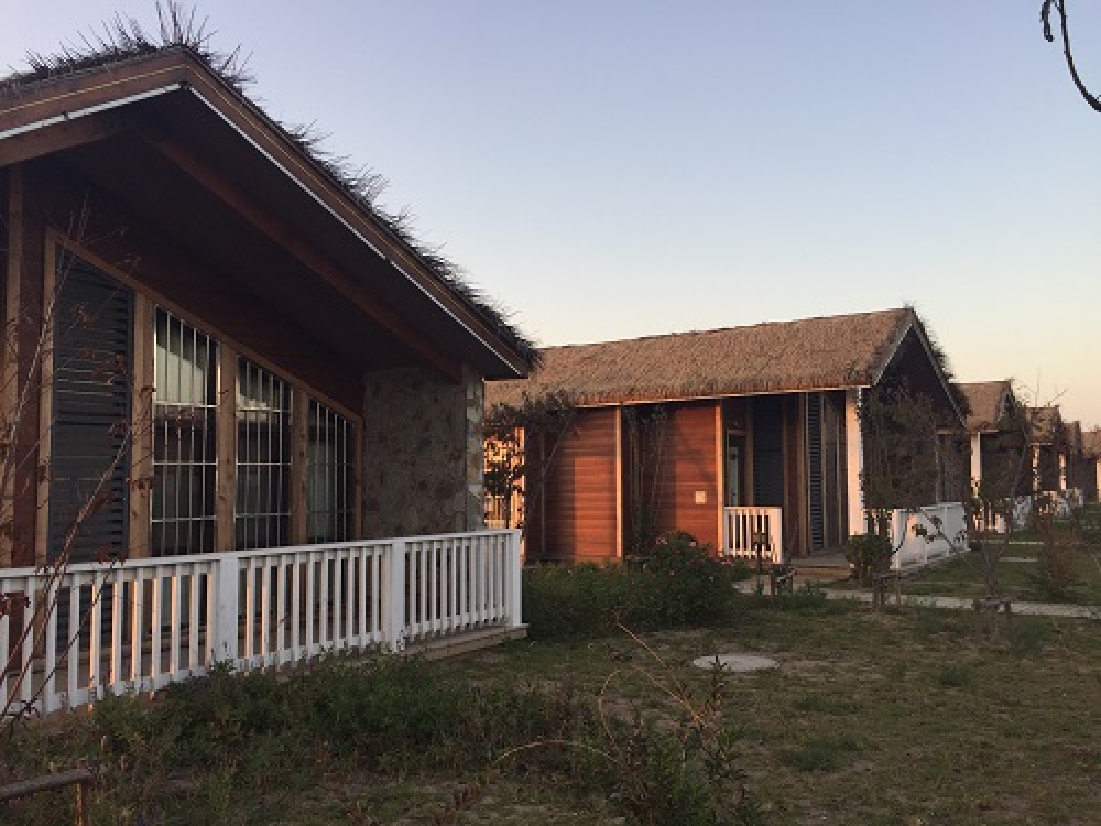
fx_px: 922
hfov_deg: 61.7
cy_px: 413
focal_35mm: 29
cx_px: 550
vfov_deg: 48.2
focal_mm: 4.15
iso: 32
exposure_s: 1/190
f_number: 2.2
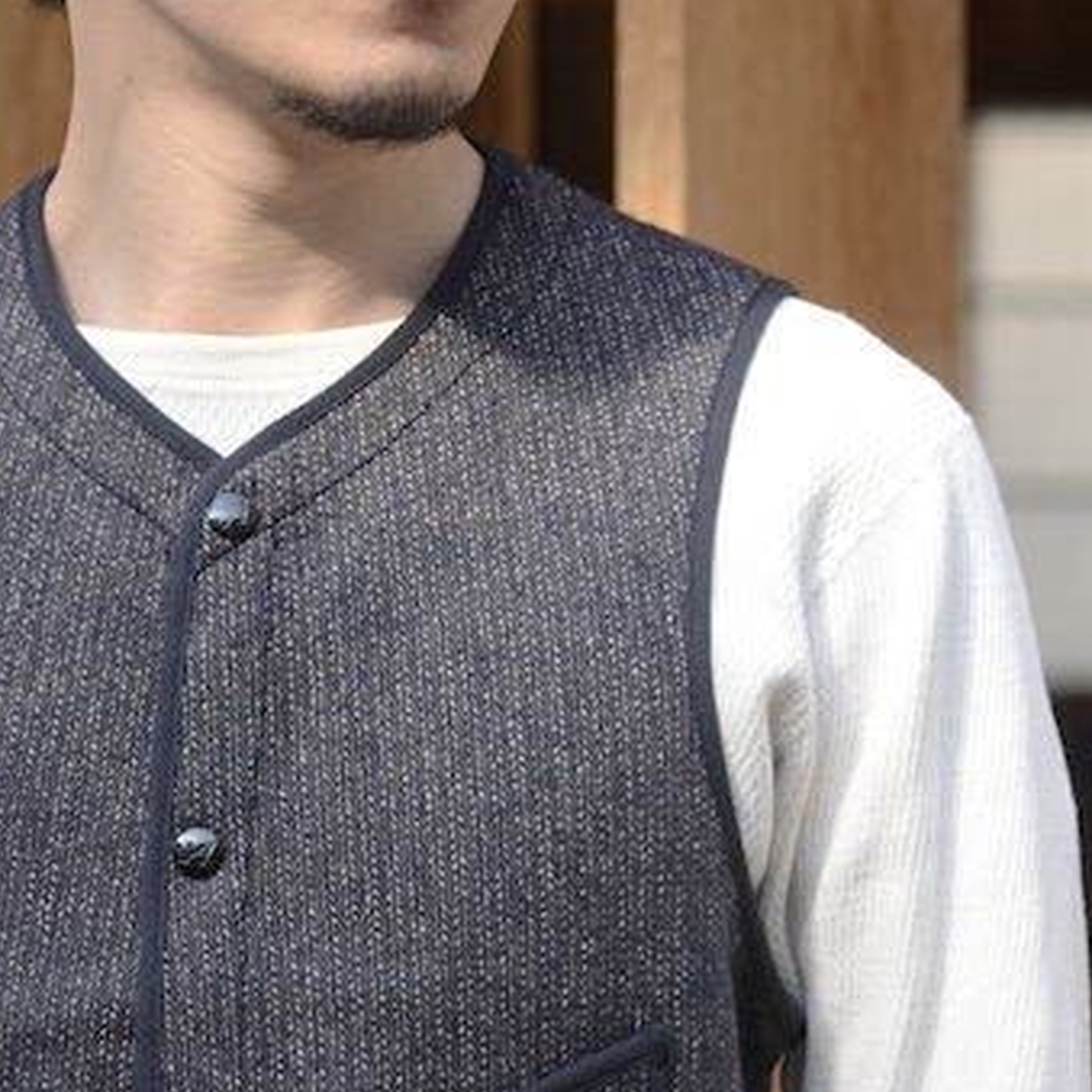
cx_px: 366
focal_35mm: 245
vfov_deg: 7.1
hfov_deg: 7.1
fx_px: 8743
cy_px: 1127
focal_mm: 85
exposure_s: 1/80
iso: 125
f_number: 3.2
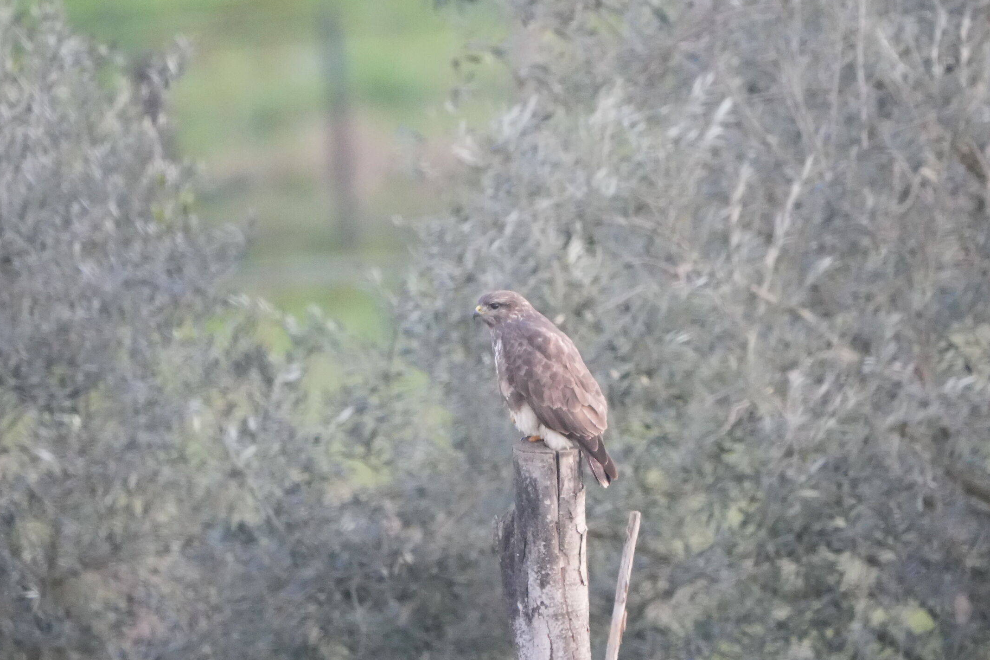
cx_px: 501
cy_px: 316
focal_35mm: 942
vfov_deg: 1.5
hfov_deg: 2.2
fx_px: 25901
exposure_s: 1/250
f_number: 6.3
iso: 10000
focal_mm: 559
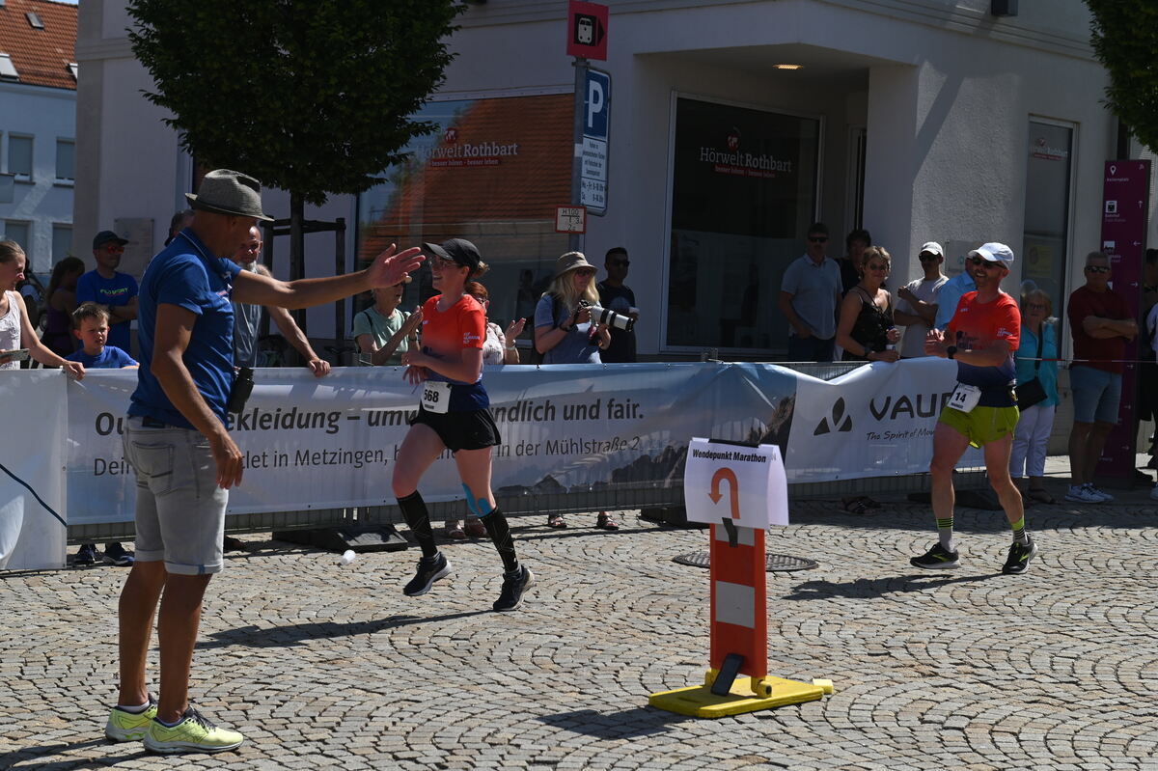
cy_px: 386
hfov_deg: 28.9
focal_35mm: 70
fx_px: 2251
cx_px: 579
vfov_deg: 19.4
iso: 250
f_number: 7.1
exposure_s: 1/800
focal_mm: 70
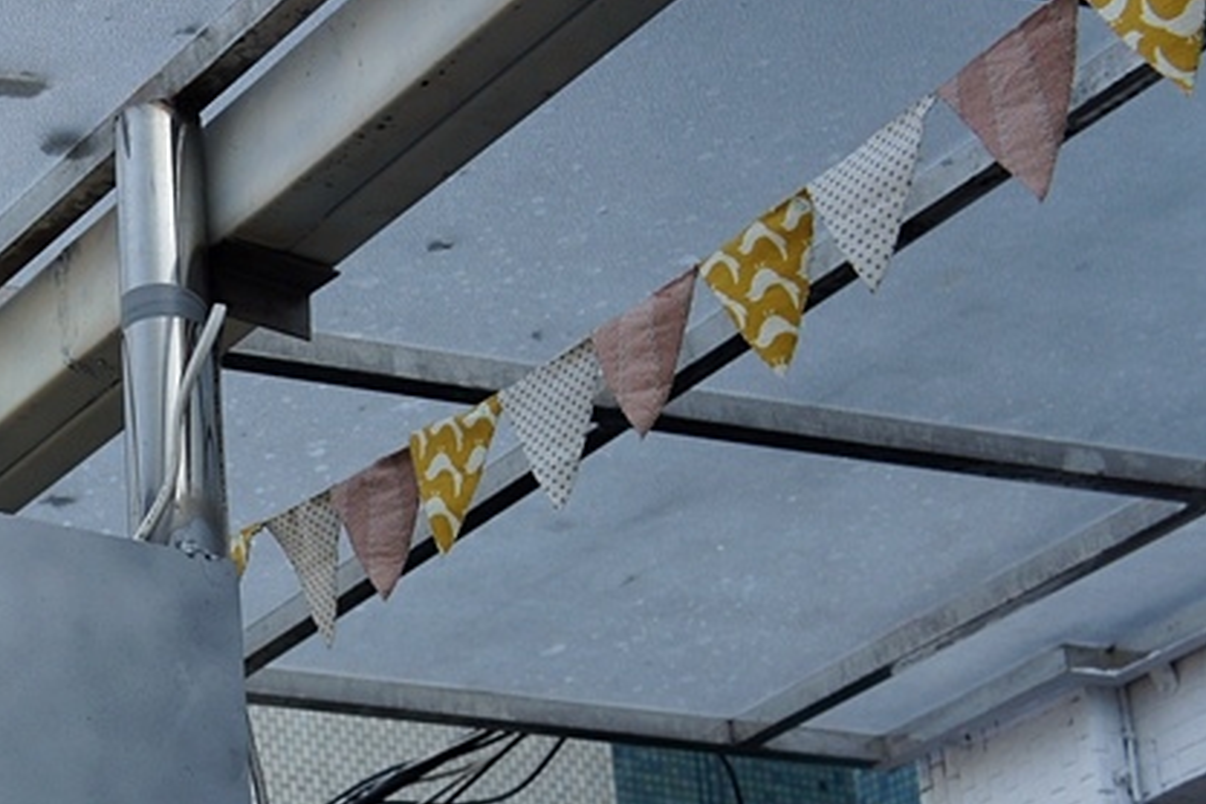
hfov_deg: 16.2
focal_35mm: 123
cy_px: 748
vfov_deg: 11.1
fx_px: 4120
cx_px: -93
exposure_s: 1/100
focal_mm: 38
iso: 200
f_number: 6.3
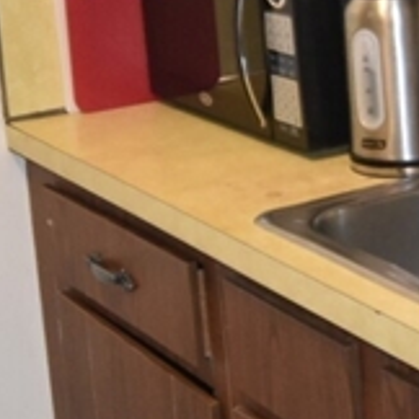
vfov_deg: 14.3
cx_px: 204
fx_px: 1653
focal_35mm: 121
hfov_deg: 14.4
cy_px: 17
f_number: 3.5
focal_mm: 15
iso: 800
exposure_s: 1/60
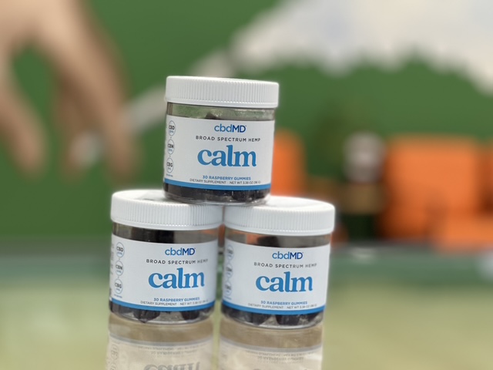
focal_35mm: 77
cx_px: 246
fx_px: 1097
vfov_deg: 19.1
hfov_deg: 25.3
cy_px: 185
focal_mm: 9
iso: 160
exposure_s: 1/60
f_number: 2.8
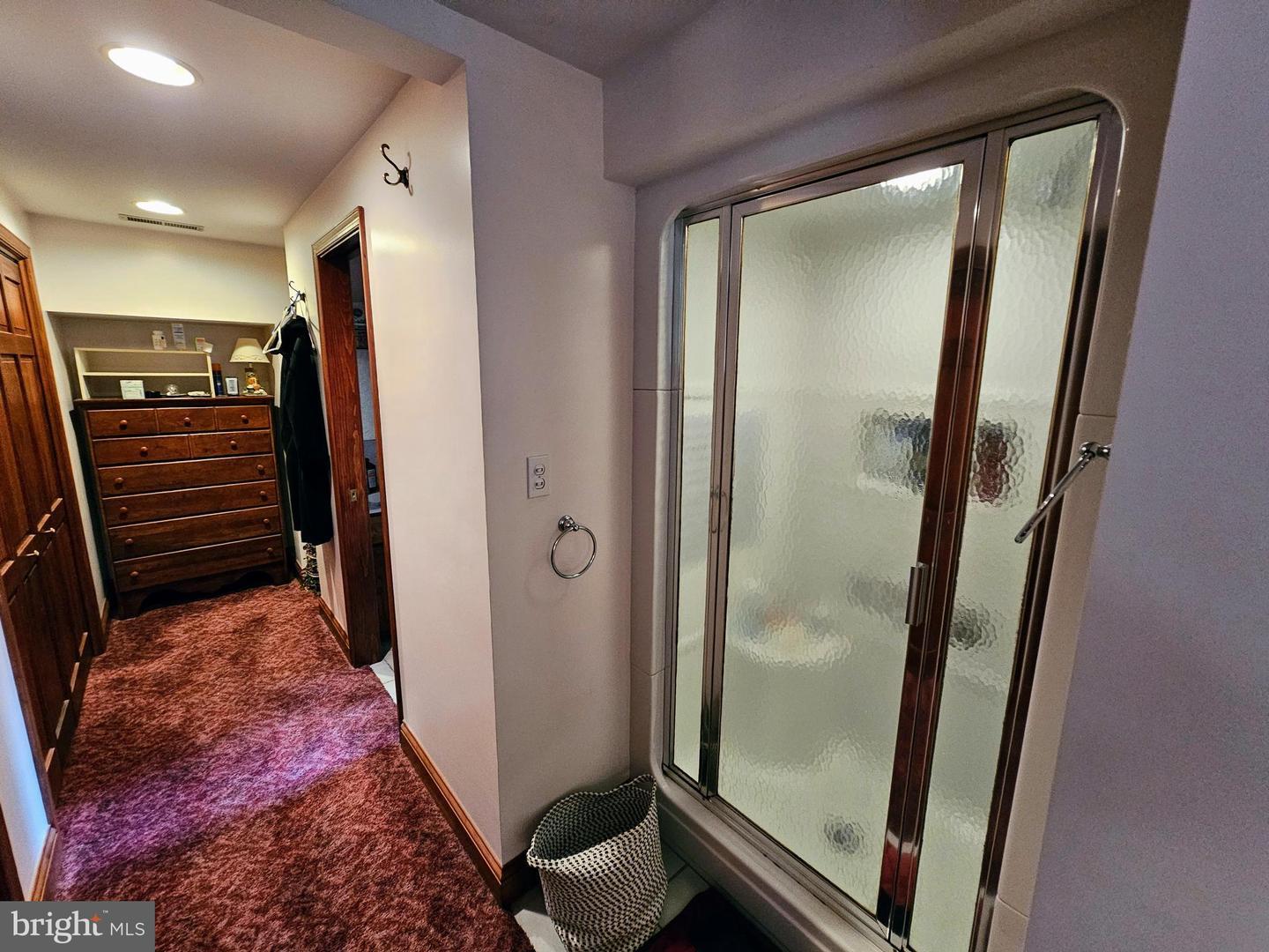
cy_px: 476
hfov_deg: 106.2
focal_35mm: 13
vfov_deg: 89.9
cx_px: 634
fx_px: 477
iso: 500
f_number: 2.2
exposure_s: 1/30
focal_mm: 2.2
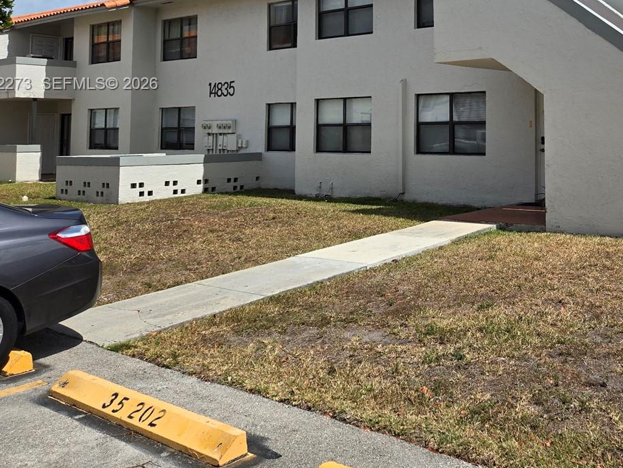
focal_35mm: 40
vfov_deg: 34.7
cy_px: 85
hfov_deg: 44.7
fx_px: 720
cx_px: 489
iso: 25
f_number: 1.8
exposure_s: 1/3067
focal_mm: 5.4
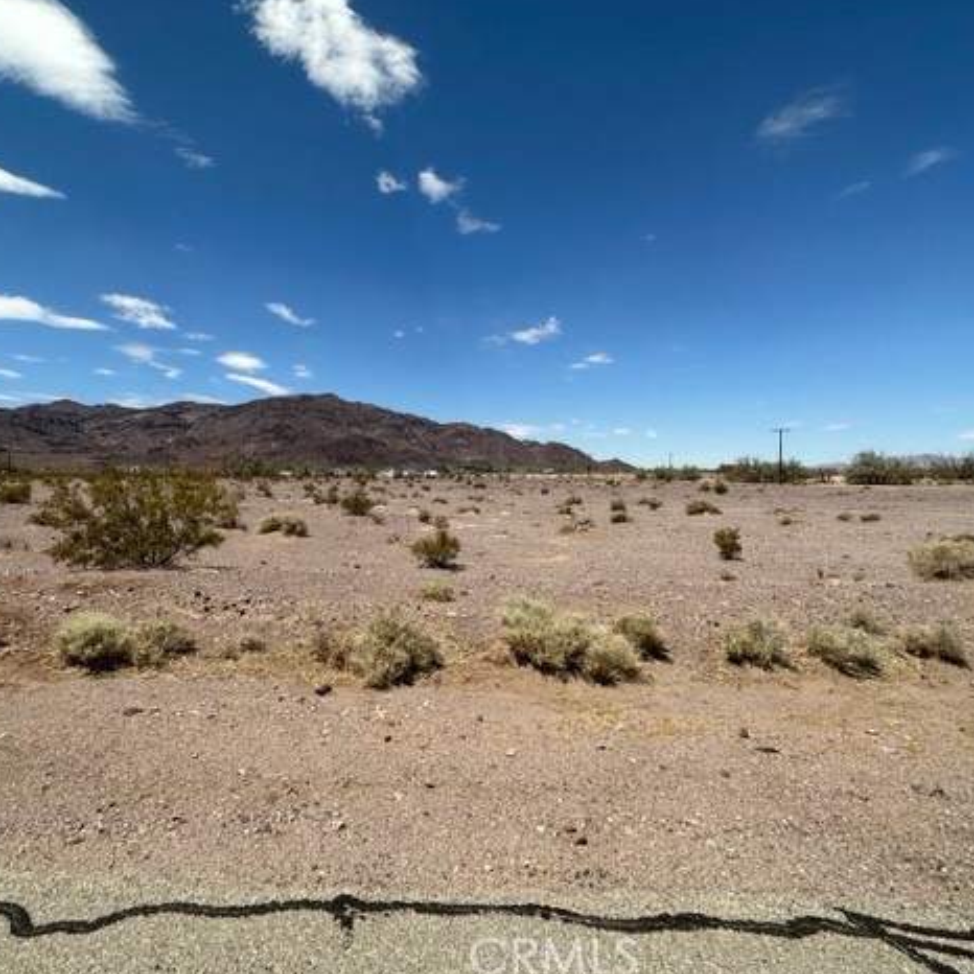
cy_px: 485
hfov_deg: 83.3
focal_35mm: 17
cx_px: 405
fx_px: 541
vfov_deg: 84.0
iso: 50
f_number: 2.2
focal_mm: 2.22
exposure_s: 1/2817
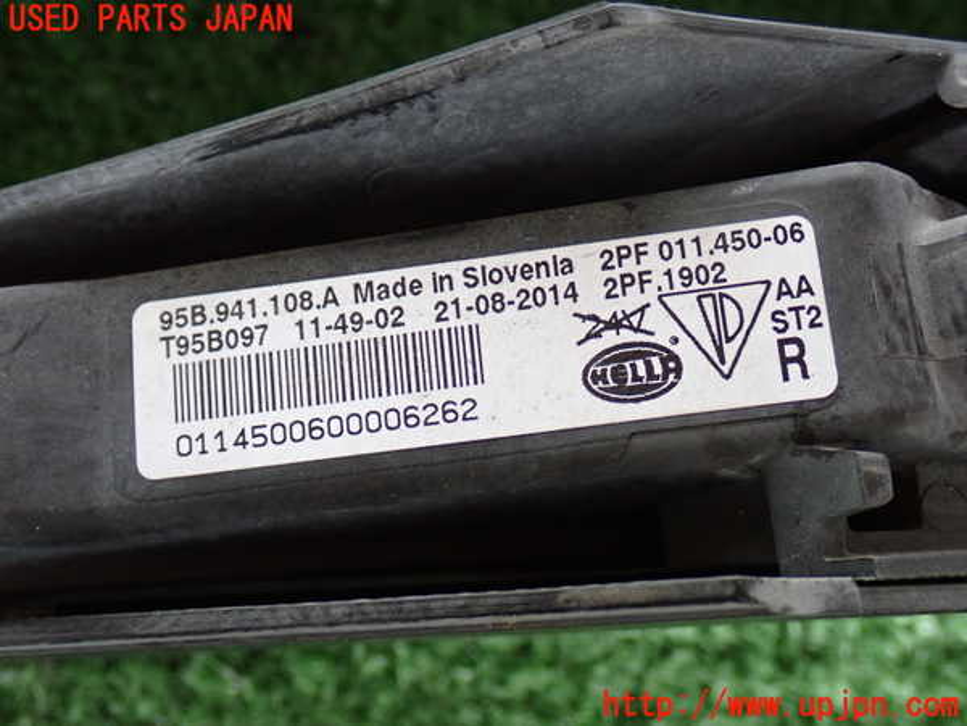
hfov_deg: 33.2
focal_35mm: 58
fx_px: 1620
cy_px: 363
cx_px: 484
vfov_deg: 25.2
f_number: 3.5
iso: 640
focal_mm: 10.35
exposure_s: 1/60
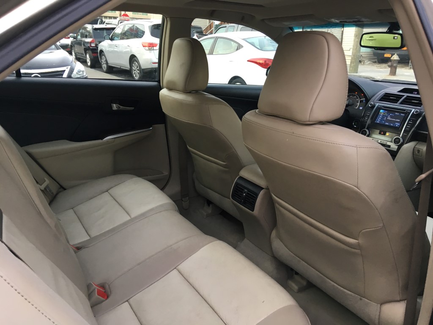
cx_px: 216
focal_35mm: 29
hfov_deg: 61.7
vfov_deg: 48.2
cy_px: 162
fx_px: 363
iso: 64
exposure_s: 1/30
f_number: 2.2
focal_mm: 4.15
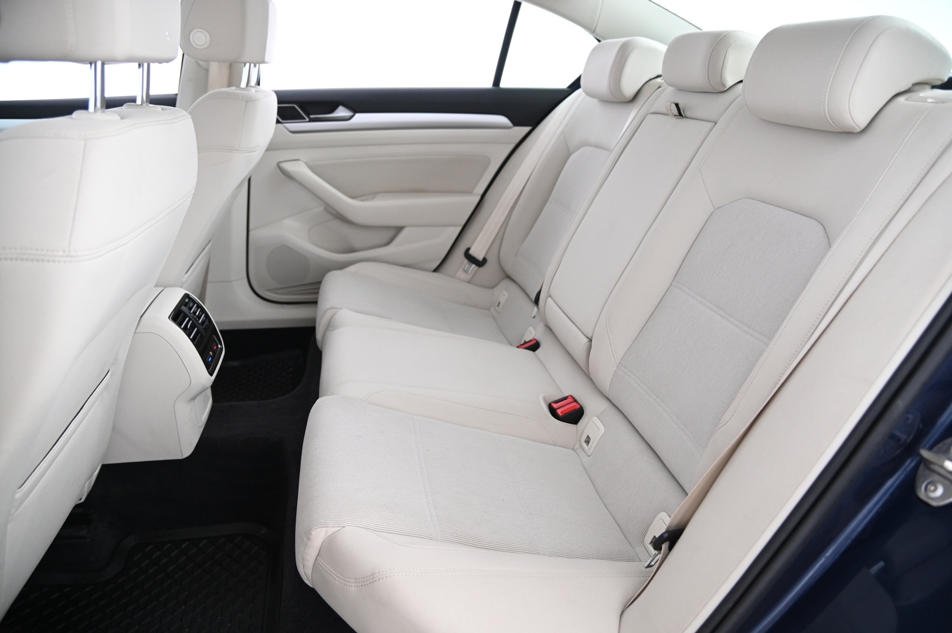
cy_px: 316
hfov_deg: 73.8
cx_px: 476
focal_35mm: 24
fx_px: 634
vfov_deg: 53.1
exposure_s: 1/20
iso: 2000
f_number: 4
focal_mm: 24
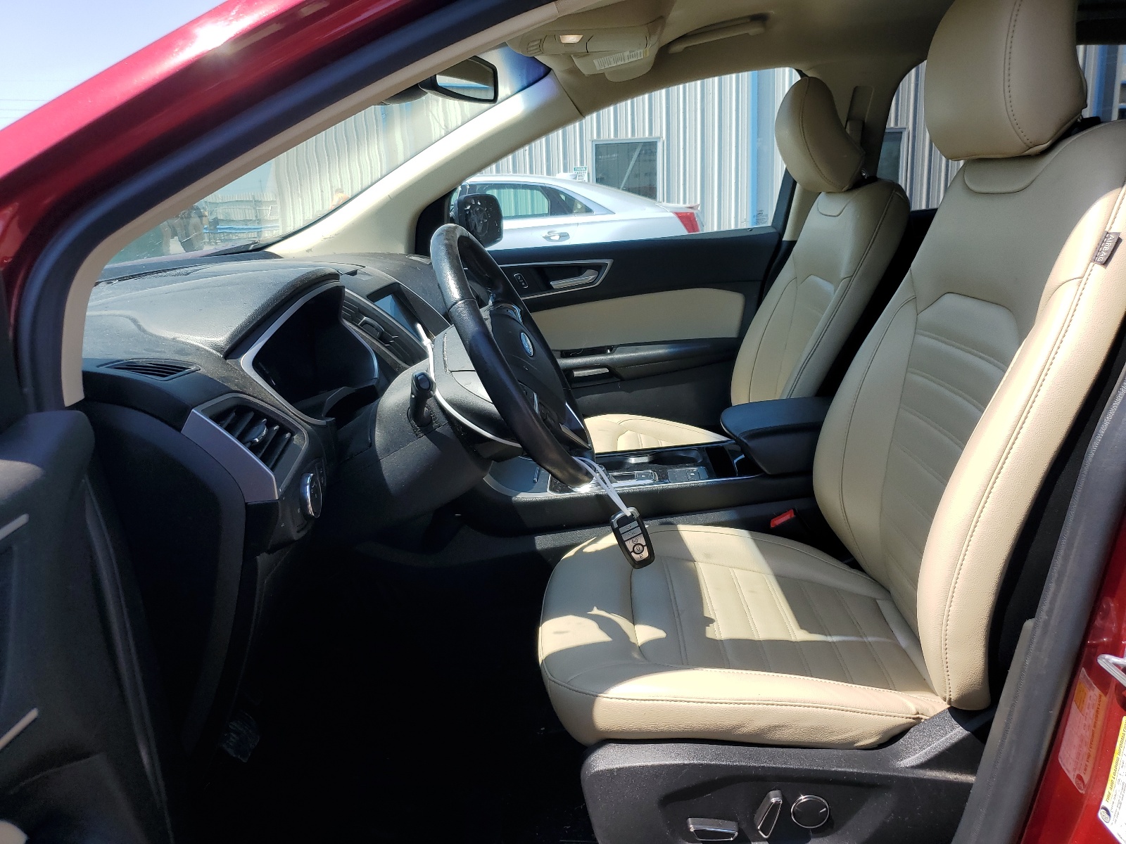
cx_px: 563
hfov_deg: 67.3
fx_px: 846
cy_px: 422
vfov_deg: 53.1
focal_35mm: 26
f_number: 1.5
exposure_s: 1/1667
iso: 50
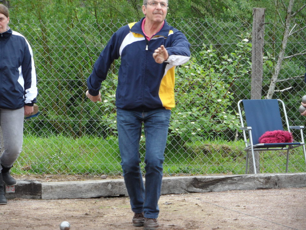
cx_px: 153
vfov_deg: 8.2
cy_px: 115
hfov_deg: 11.0
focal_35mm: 180
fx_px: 1591
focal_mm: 29.7
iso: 160
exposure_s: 1/60
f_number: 4.4
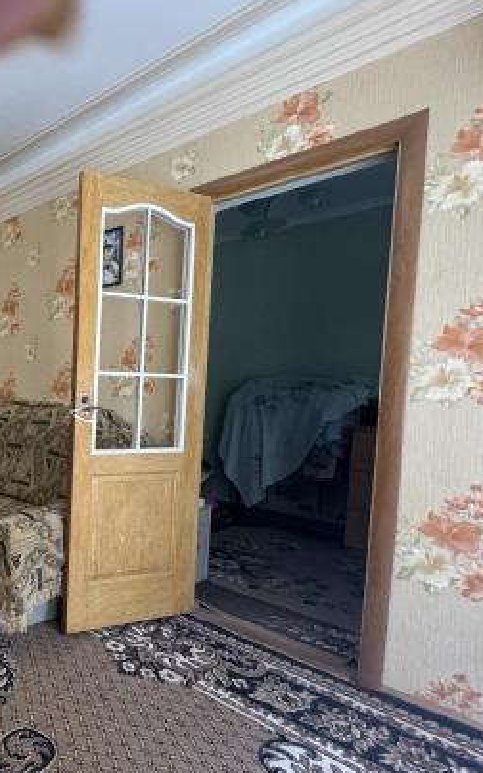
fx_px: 484
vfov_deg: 77.0
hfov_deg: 42.7
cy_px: 414
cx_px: -36
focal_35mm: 23
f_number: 2.2
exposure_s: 1/100
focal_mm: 2.22
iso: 250
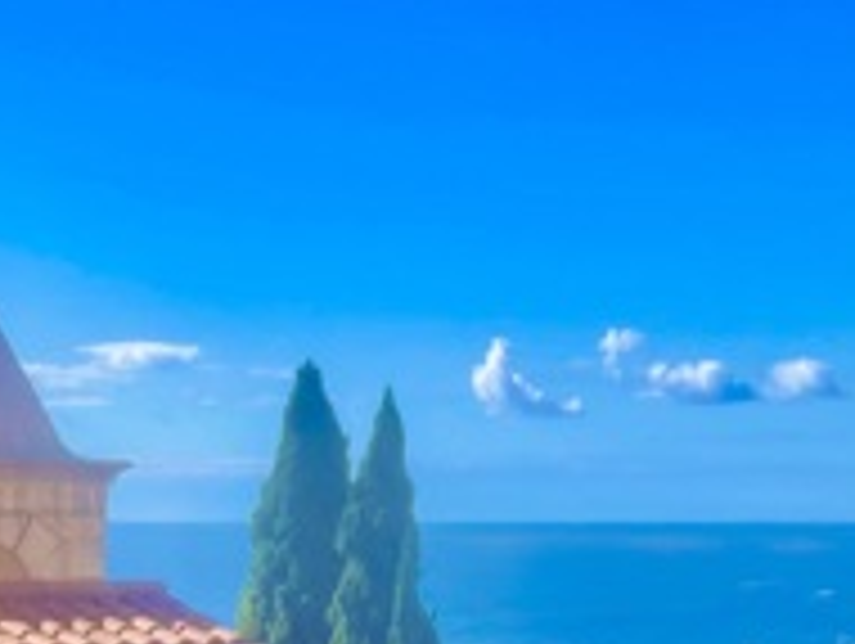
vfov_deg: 17.2
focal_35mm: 84
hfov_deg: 23.0
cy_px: 658
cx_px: 198
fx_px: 2077
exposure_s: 1/3344
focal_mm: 5.1
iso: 32
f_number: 1.6
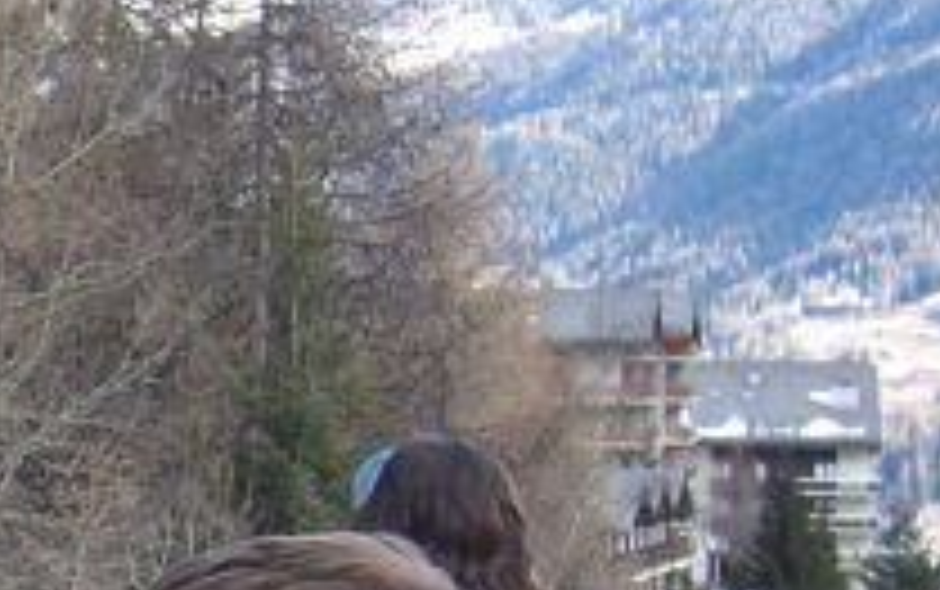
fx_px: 3743
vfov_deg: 8.9
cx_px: -486
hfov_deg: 13.5
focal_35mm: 146
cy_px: 734
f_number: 2.8
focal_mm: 6.2
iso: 80
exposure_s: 1/160
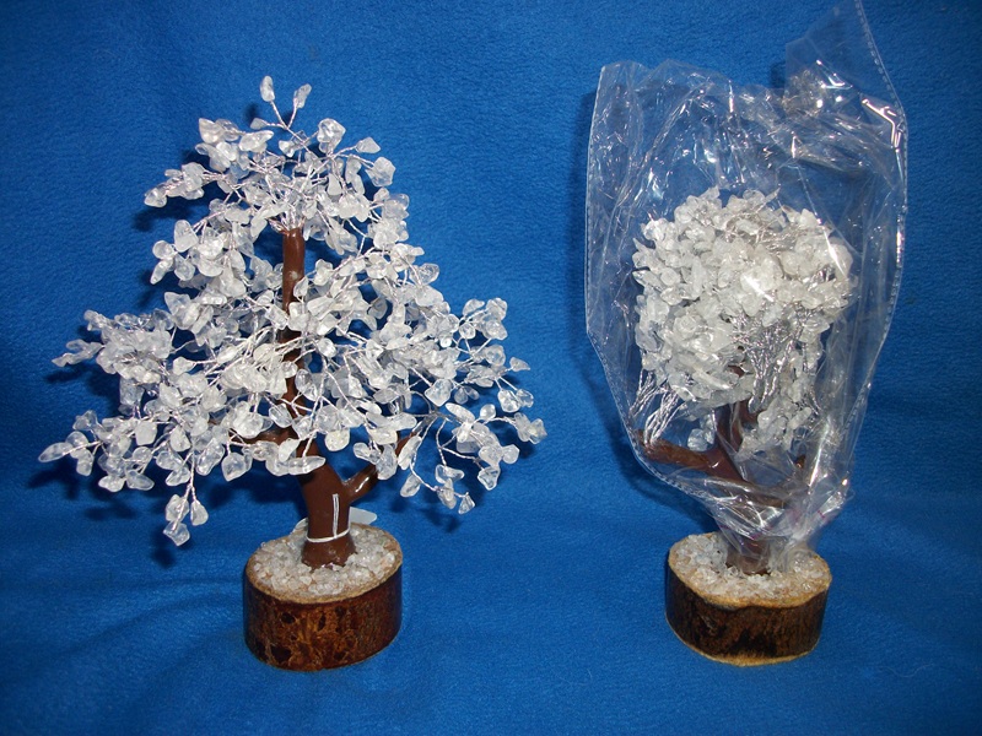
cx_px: 491
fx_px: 908
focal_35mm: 32
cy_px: 368
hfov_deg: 56.8
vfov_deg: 44.2
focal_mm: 5.7
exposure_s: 1/50
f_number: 2.9
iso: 80
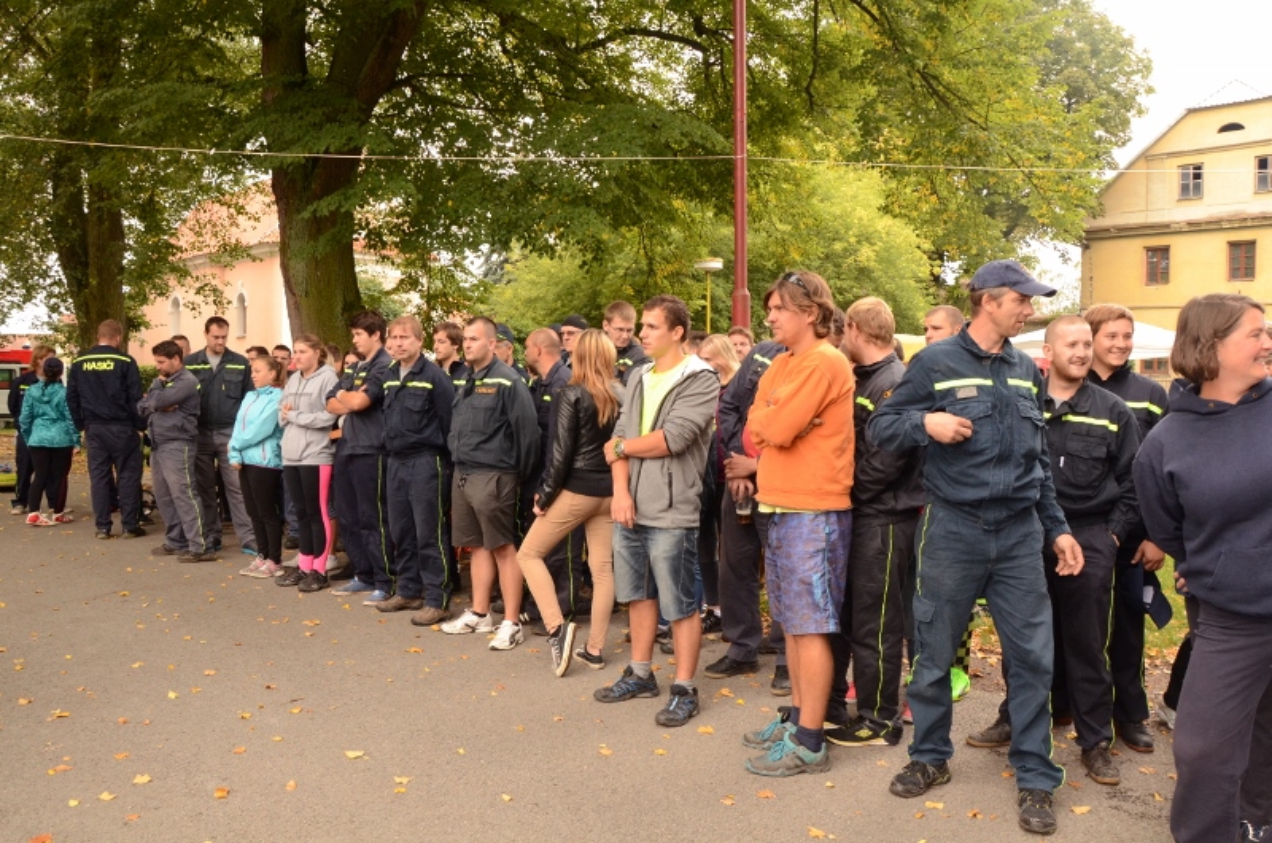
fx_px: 952
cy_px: 422
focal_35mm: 27
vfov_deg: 47.7
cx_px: 636
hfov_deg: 67.5
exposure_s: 1/250
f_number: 7.1
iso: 1000
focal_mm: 18
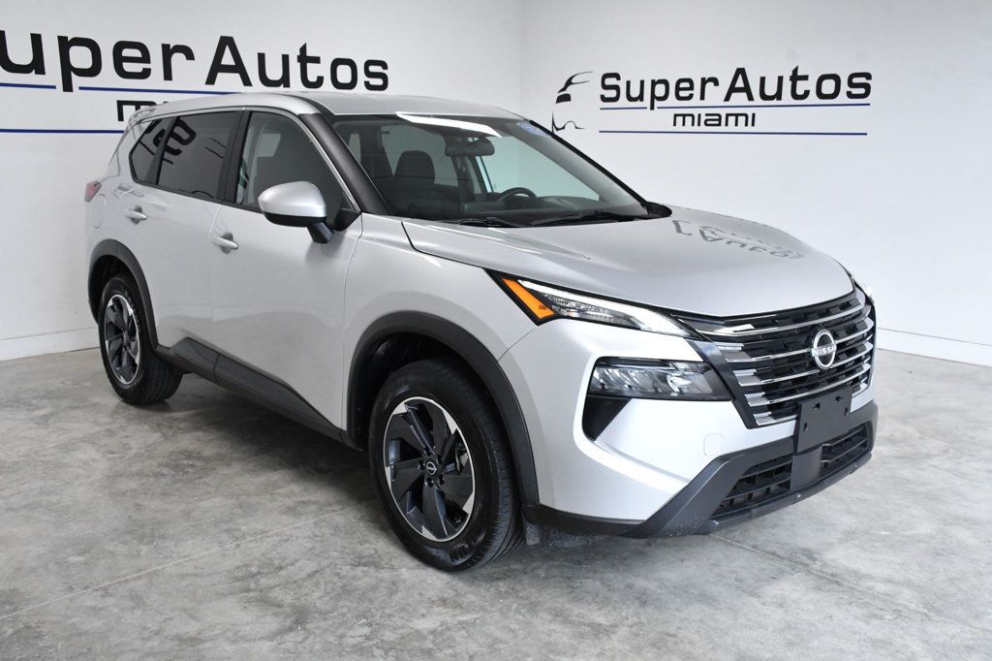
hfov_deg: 55.8
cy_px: 330
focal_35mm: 34
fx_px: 937
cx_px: 496
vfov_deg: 38.9
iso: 2500
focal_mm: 23
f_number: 9
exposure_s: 1/320
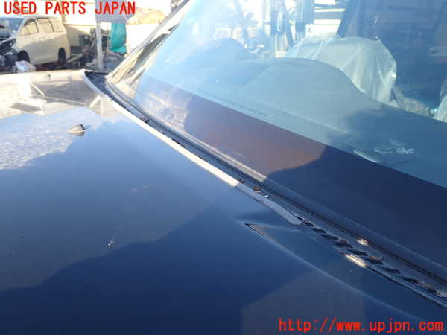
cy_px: 168
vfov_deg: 46.8
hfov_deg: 60.0
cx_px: 224
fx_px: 387
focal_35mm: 30
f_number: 3.2
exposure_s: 1/160
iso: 100
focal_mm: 5.4
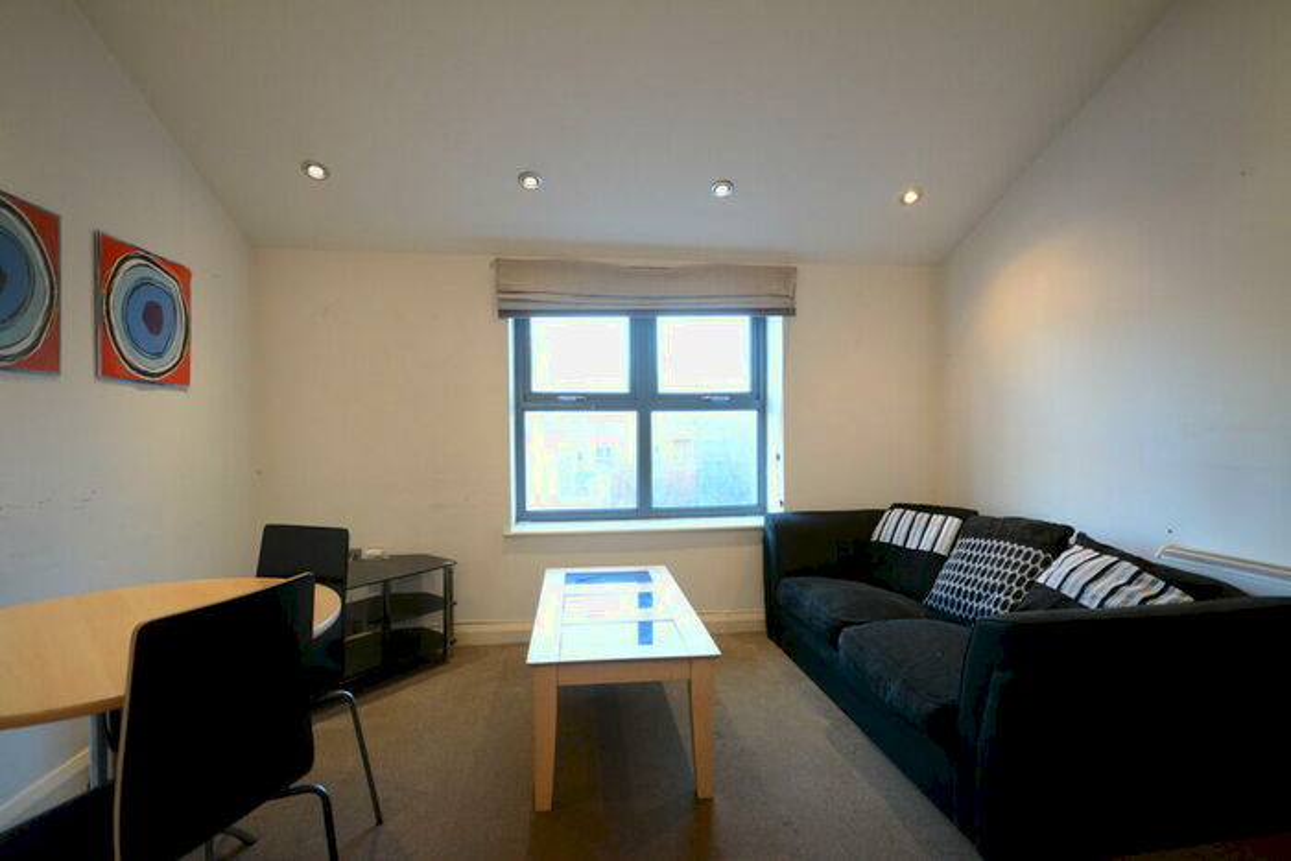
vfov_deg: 72.1
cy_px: 430
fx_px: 592
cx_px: 646
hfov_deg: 95.0
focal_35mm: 16
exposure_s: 1/50
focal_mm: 11
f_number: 4.2
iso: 1600
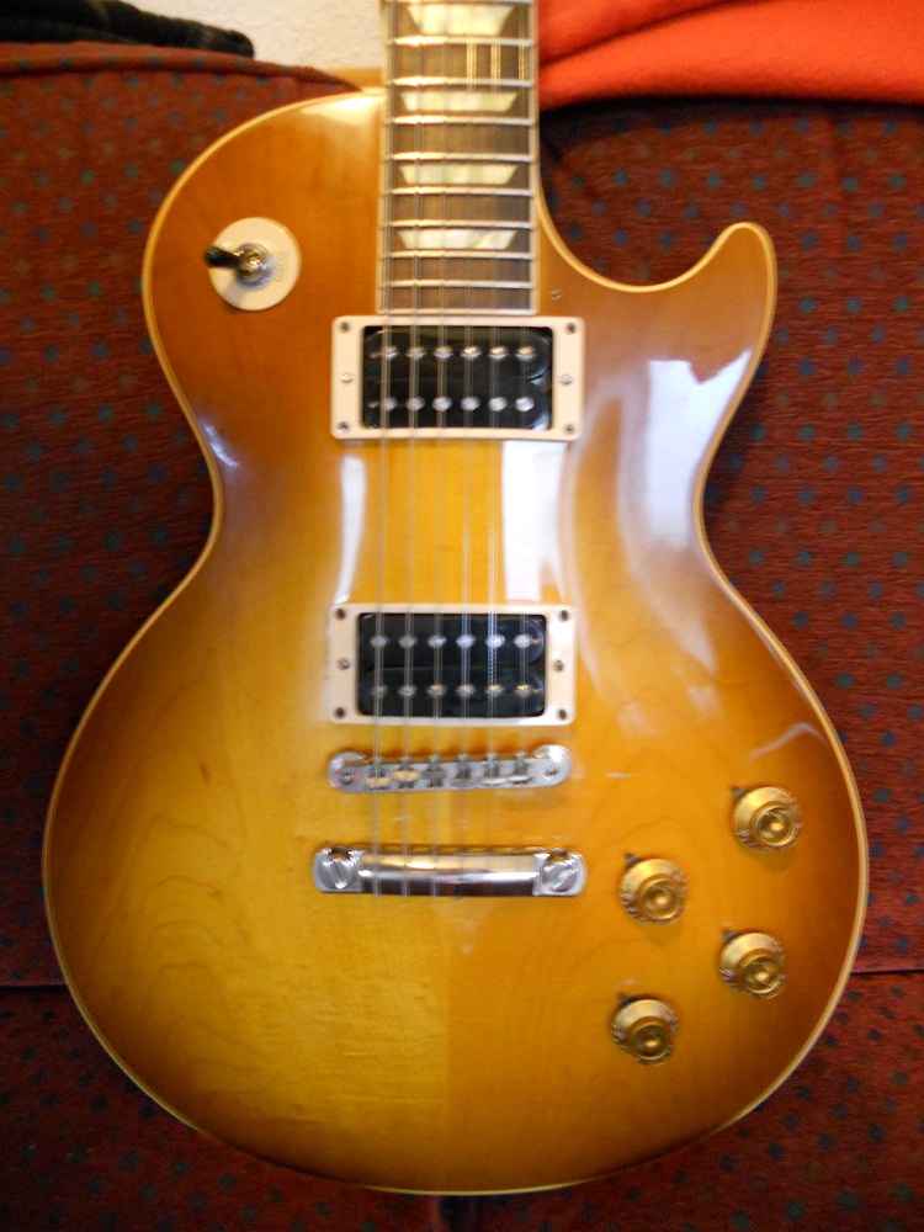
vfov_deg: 65.3
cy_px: 616
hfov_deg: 51.4
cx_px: 462
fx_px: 961
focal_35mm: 27
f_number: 3.2
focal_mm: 4.9
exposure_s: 1/5
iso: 400
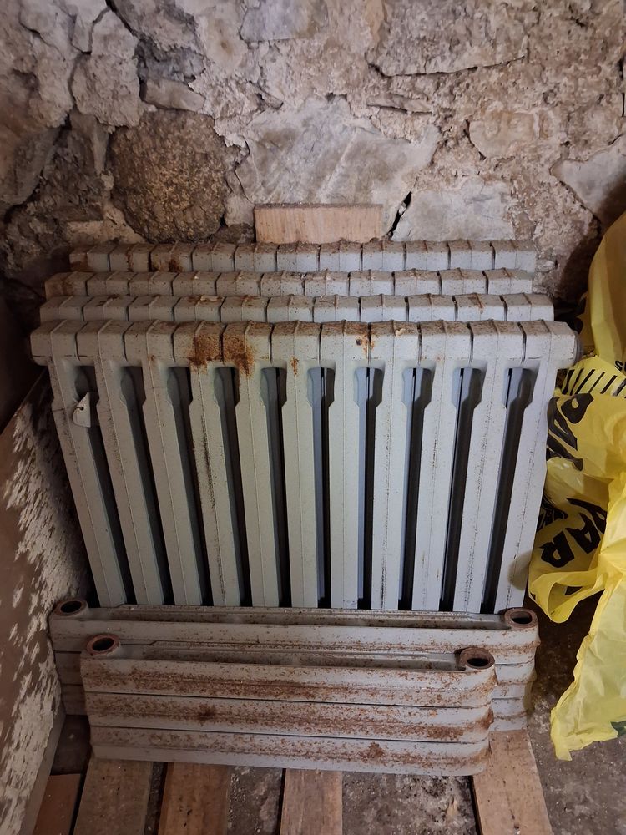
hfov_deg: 51.4
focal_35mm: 27
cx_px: 313
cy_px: 418
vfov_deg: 65.3
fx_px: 651
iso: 1250
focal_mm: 4
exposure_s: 1/20
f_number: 1.8
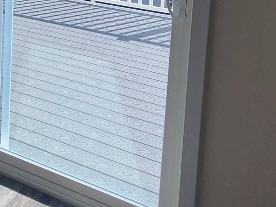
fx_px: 439
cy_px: -71
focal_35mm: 55
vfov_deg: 23.2
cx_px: -44
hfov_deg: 30.4
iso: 50
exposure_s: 1/523
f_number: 2.2
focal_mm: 2.2
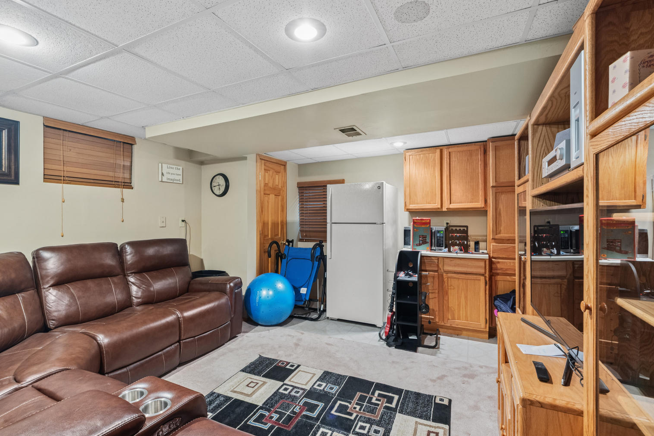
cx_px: 318
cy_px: 214
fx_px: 291
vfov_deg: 73.8
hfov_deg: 96.7
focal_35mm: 16
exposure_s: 1/2
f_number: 8
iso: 250
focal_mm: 10
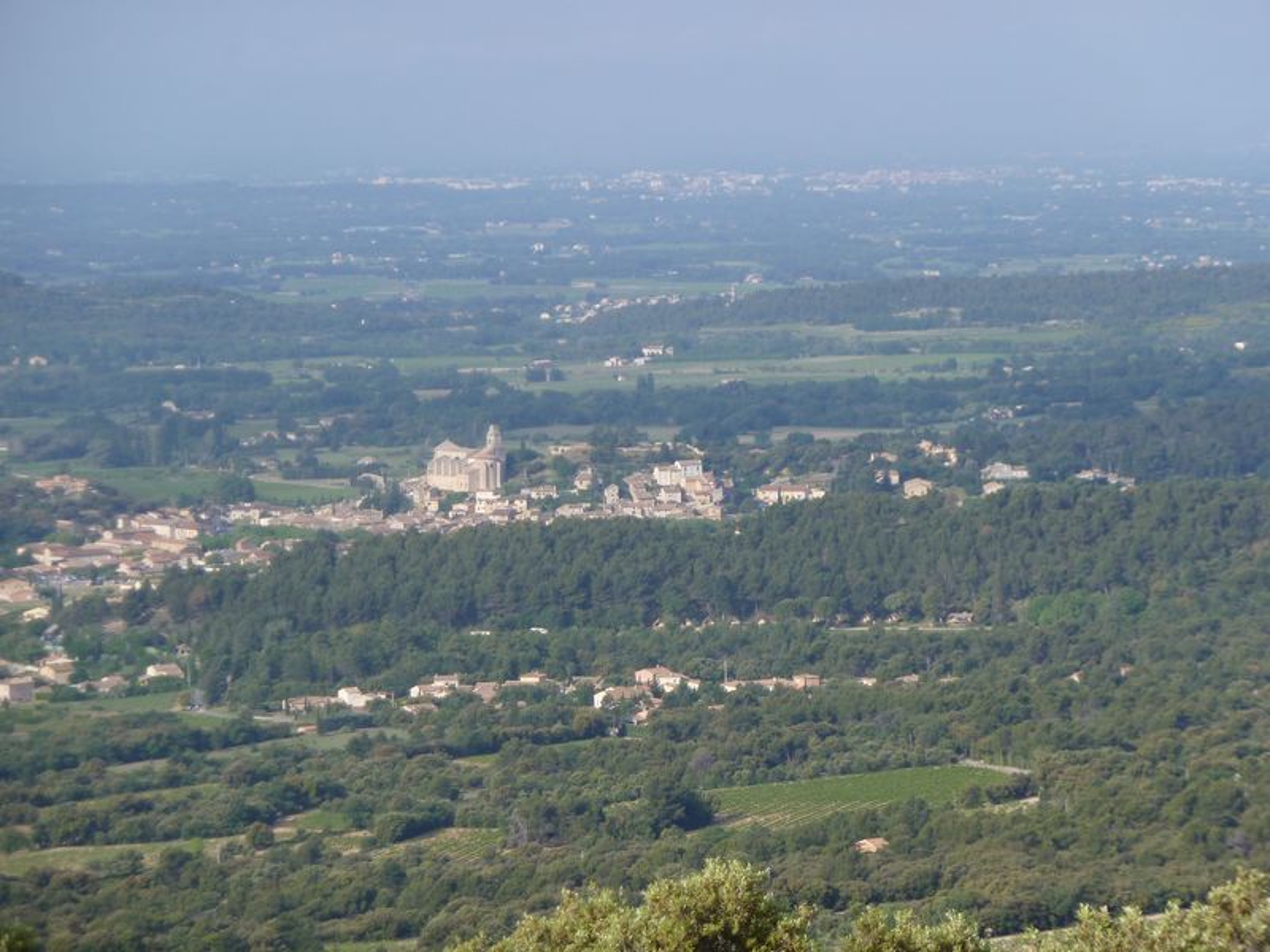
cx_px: 635
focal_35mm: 169
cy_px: 476
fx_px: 6200
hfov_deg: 11.7
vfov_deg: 8.8
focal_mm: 27.8
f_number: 4.5
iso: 80
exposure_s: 1/400
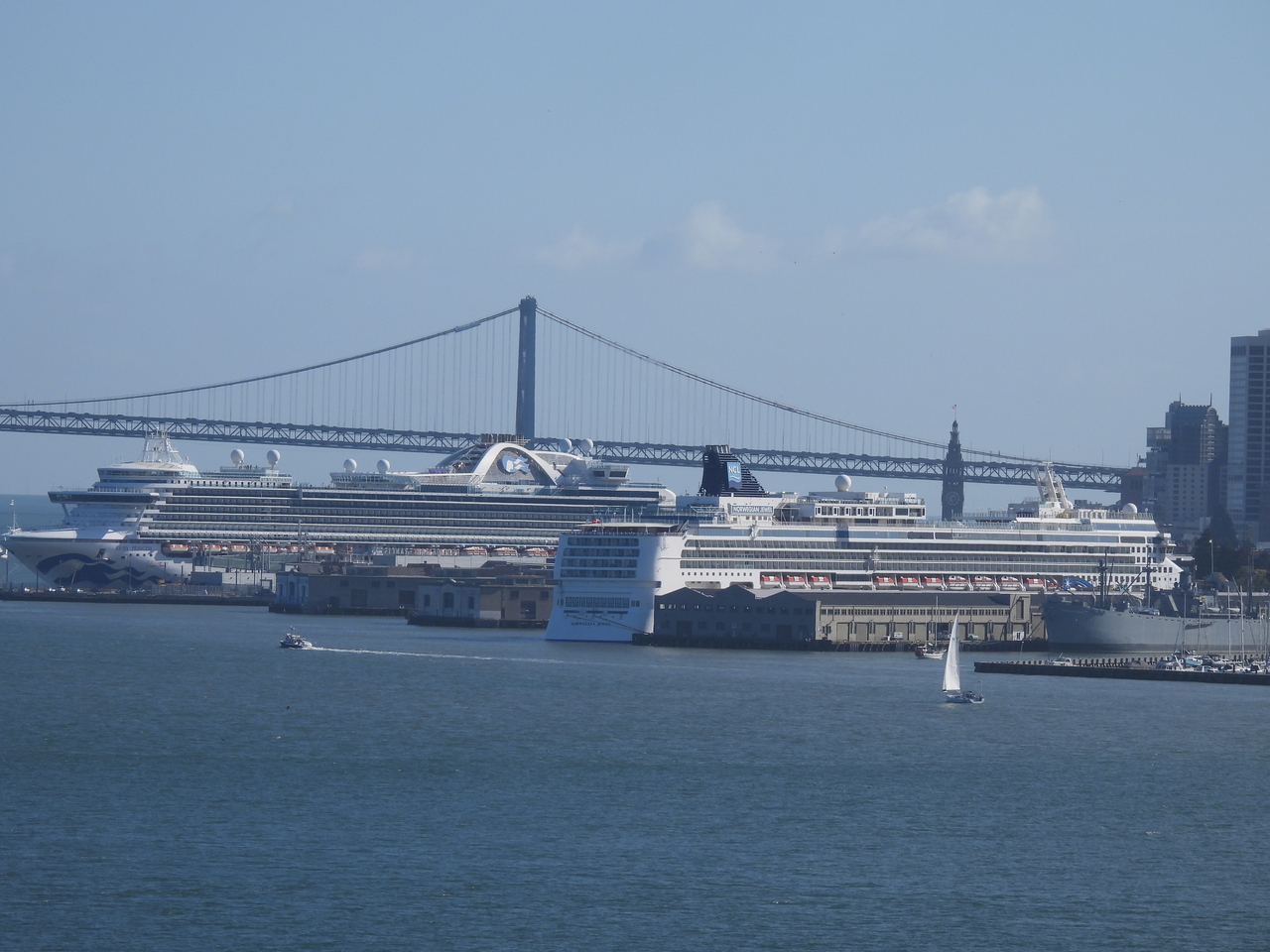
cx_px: 635
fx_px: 8805
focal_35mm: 240
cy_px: 476
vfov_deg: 6.2
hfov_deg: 8.2
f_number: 4.5
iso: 100
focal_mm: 42.8
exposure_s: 1/1250
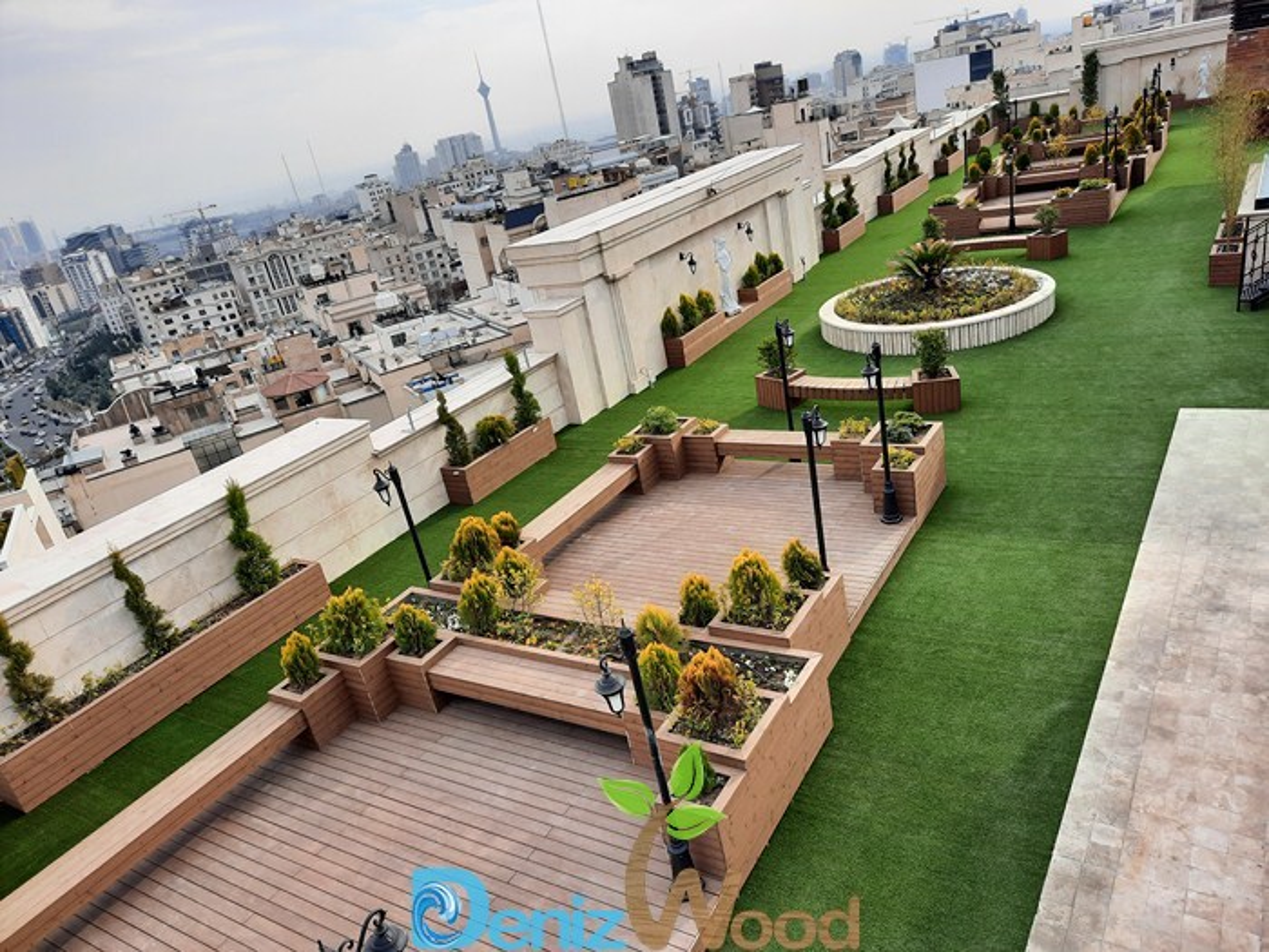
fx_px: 916
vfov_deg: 54.9
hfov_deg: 69.4
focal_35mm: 25
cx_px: 634
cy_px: 476
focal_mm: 4.6
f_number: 2
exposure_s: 1/396
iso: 32
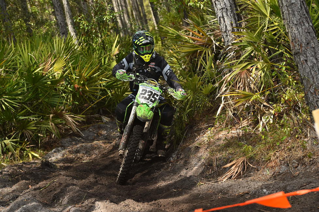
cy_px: 106
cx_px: 160
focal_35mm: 110
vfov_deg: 12.4
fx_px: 974
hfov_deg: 18.6
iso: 640
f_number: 5.6
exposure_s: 1/1250
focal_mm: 110
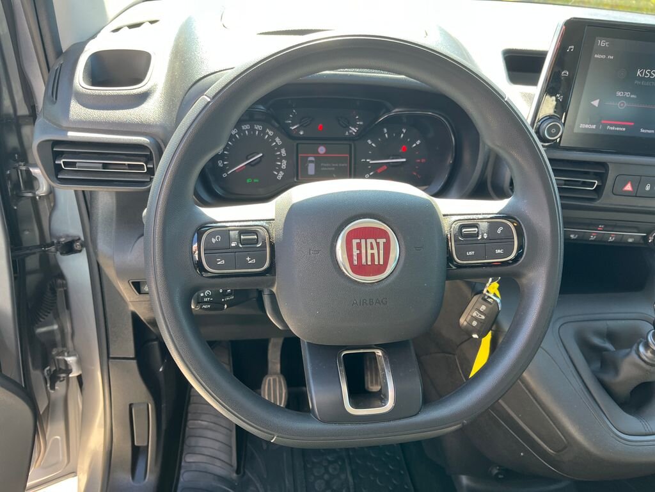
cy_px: 246
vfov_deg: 53.1
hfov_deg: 67.3
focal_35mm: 26
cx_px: 328
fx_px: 492
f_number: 1.6
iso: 64
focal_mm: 5.1
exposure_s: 1/122
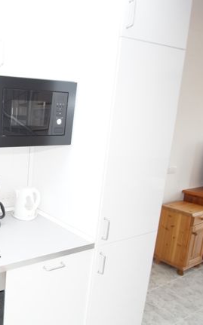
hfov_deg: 36.6
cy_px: 164
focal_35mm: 25
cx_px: -46
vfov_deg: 72.6
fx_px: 222
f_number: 4
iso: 800
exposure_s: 1/160
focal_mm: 10
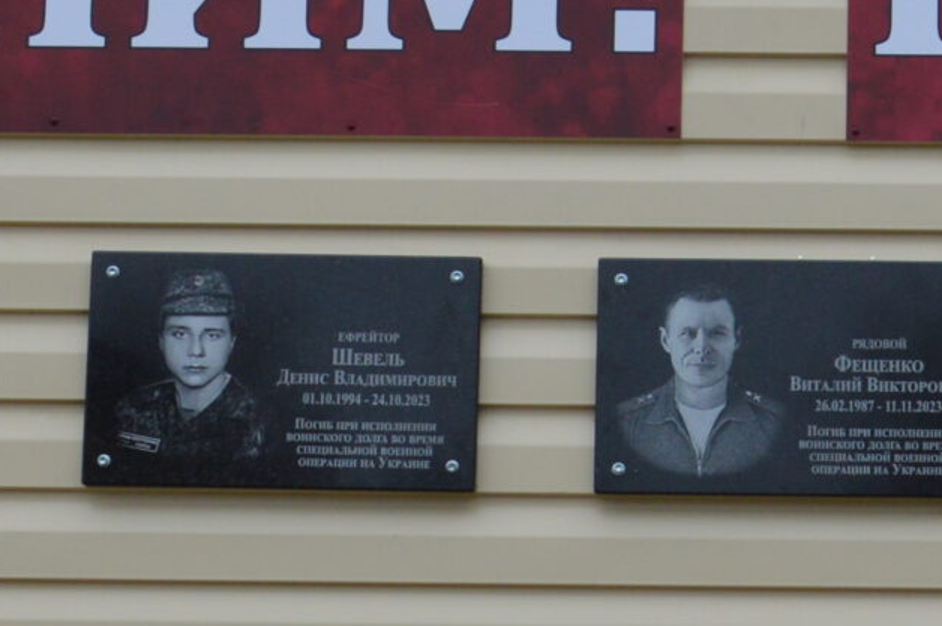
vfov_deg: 8.6
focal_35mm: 159
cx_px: 916
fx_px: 4155
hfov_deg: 12.8
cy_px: 402
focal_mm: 26
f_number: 5.6
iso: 400
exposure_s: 1/125
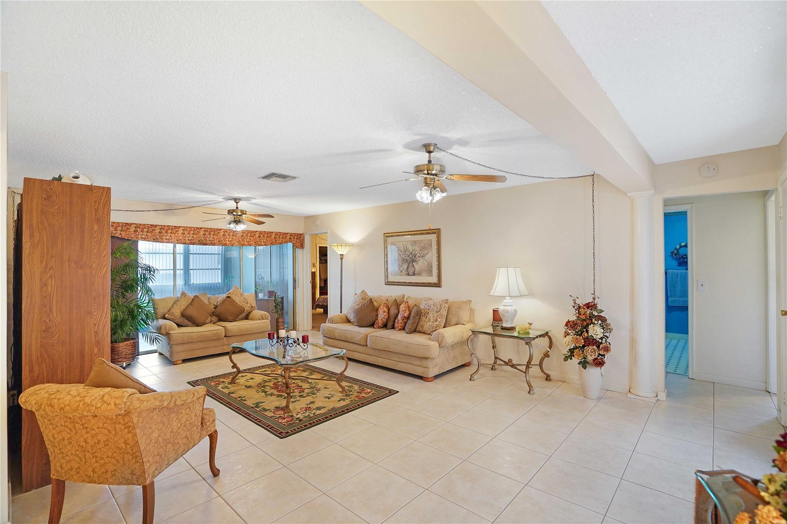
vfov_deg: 73.7
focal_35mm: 16
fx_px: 350
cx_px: 394
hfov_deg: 96.7
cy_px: 262
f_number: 4.5
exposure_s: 1/125
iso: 640
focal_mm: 16
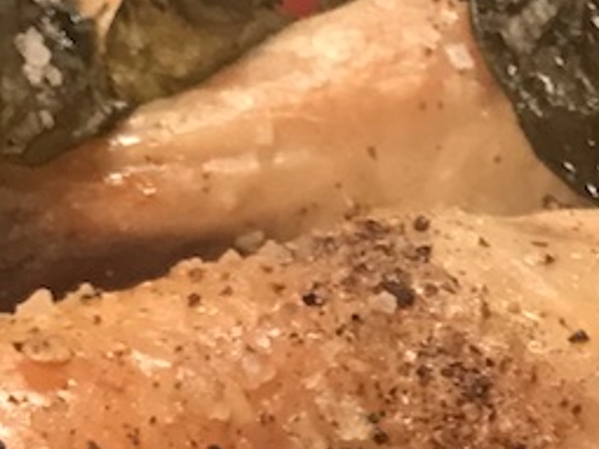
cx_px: 506
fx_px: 3234
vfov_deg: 7.4
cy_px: 1107
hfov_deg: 10.5
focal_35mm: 187
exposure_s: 1/17
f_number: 1.8
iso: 40
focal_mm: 3.99
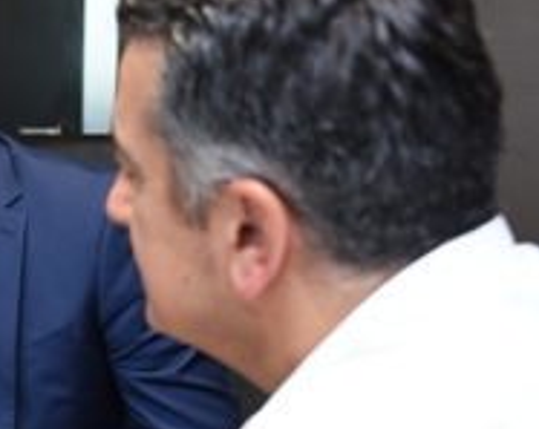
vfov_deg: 15.4
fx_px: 1577
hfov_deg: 18.2
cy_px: 335
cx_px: -138
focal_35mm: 99
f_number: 4
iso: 1000
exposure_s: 1/125
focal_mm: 38
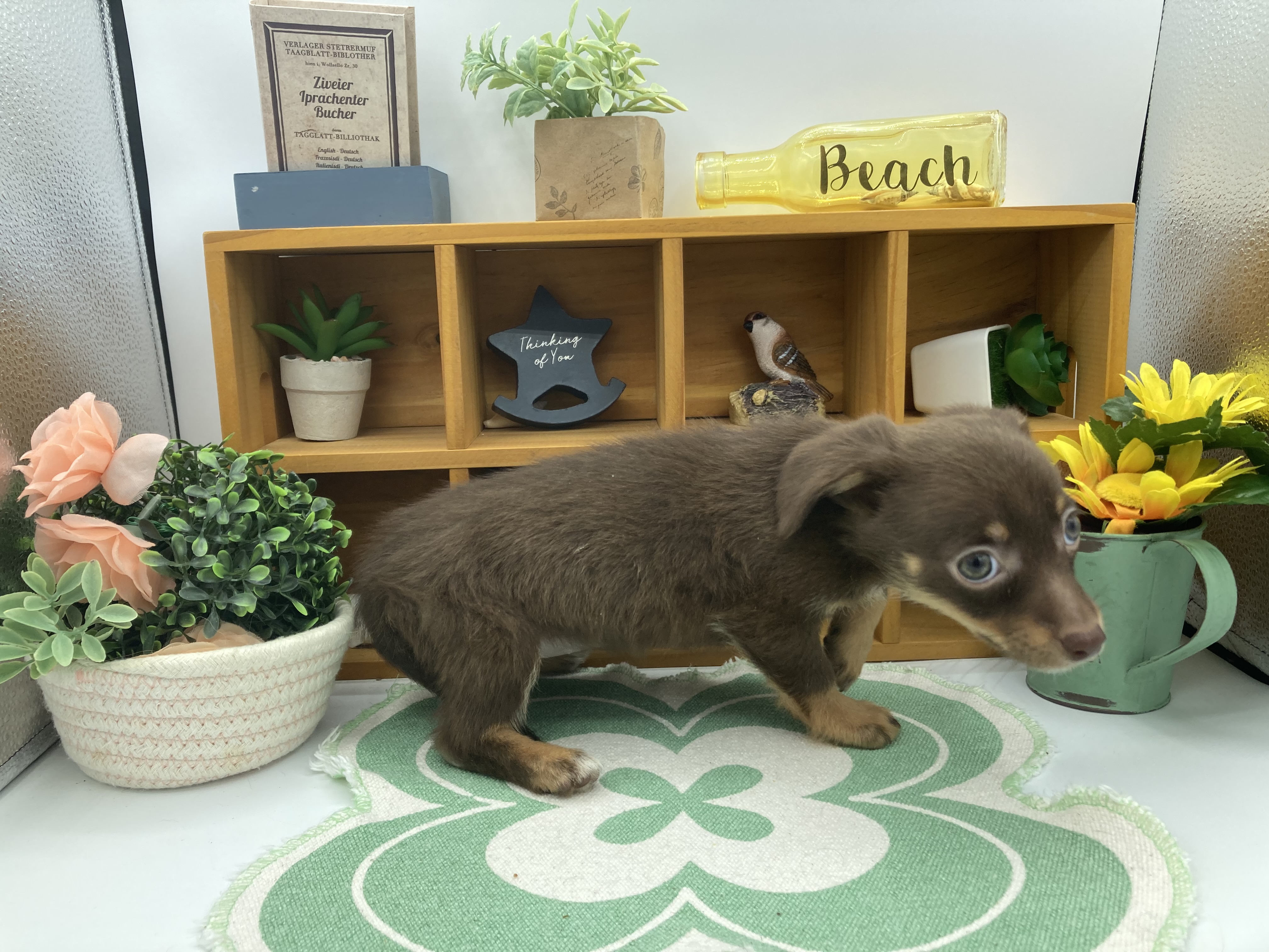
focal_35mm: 28
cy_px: 476
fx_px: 1026
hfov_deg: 63.4
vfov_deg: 49.7
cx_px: 634
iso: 20
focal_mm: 3.99
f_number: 1.8
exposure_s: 1/348
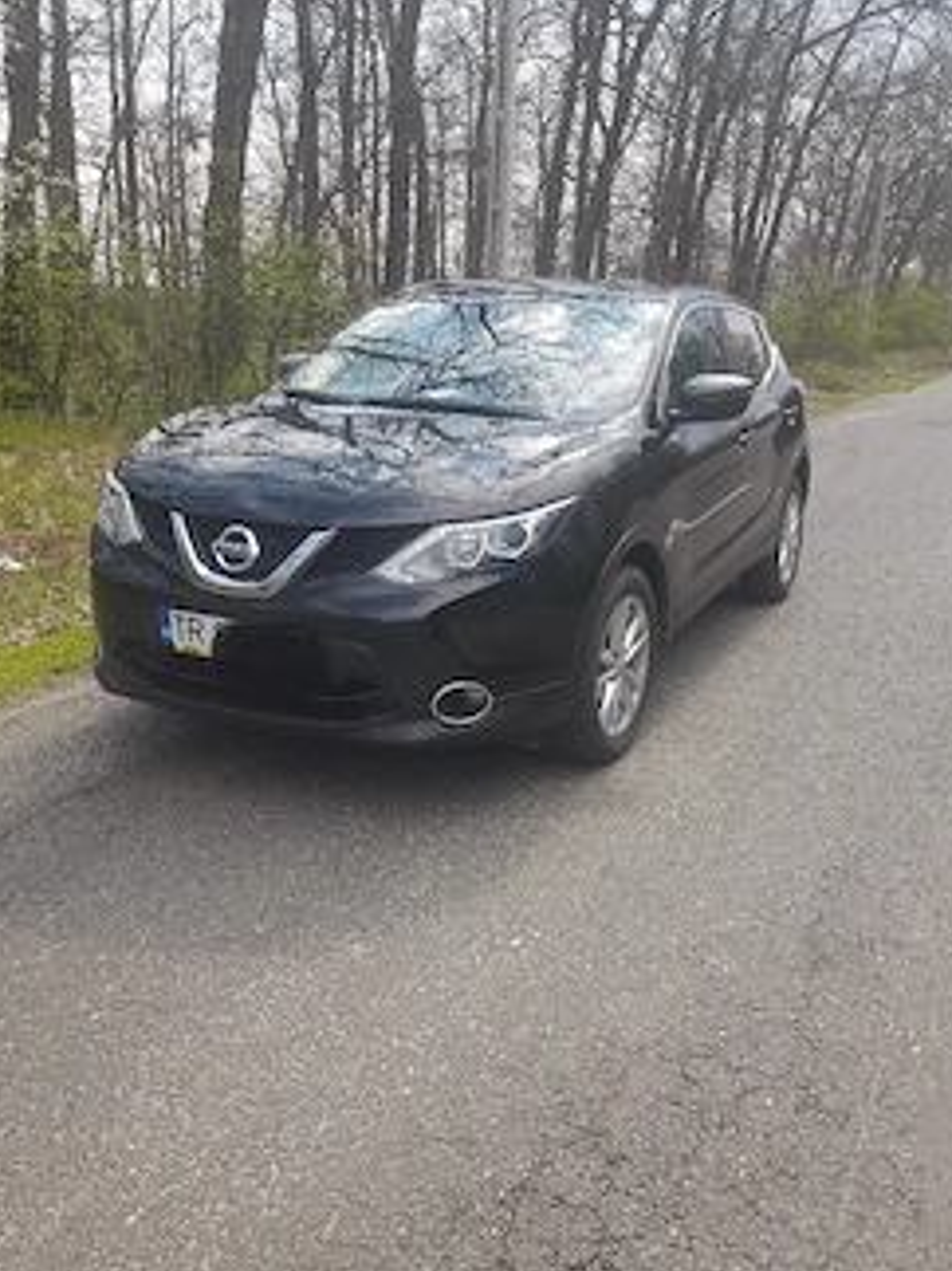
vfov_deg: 58.3
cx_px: 563
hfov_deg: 45.2
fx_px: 1137
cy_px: 677
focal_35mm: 31
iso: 20
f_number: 2
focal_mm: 4.6
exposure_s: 1/200
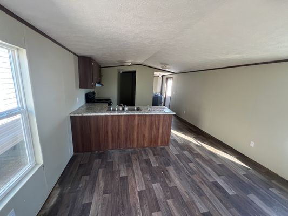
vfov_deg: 89.9
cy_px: 108
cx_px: 144
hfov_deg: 106.2
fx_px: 108
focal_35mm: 13
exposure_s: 1/91
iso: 250
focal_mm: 1.57
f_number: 1.8
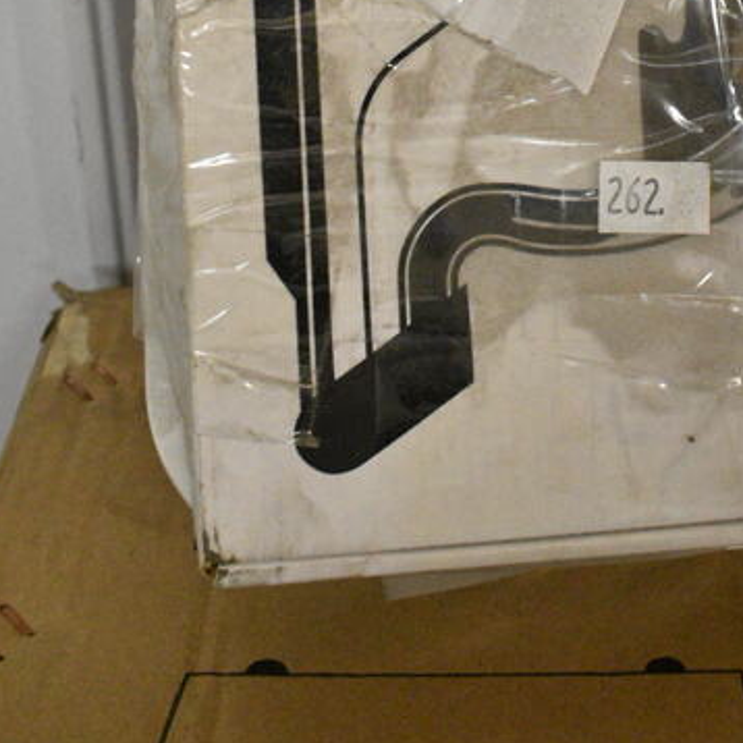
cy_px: -130
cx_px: 550
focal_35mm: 65
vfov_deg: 24.2
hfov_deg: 26.2
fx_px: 1578
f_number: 6.3
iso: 6400
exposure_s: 1/160
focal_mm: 20
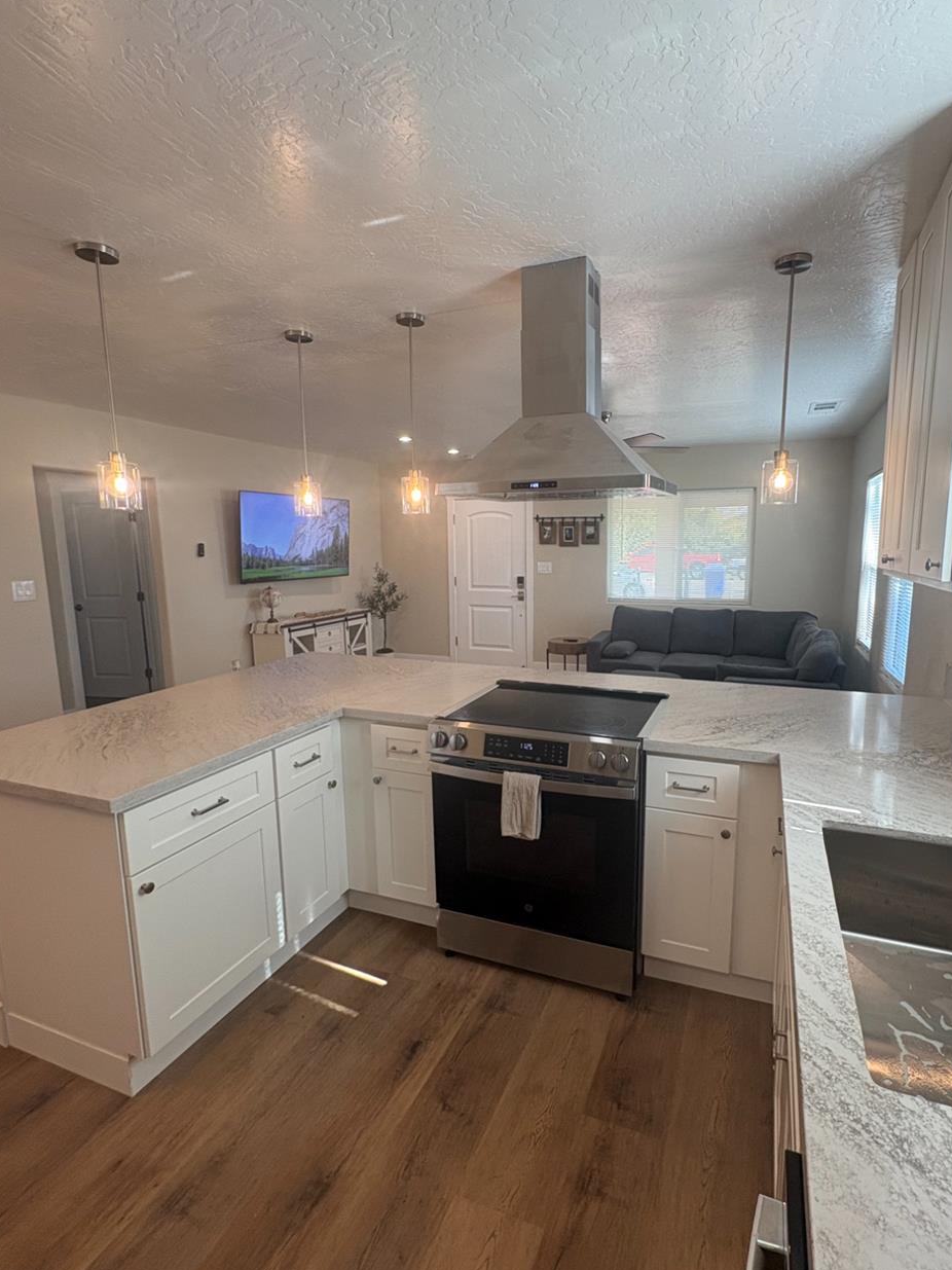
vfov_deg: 91.0
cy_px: 632
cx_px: 538
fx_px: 623
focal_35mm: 17
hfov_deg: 74.4
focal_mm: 2.22
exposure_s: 1/120
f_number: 2.2
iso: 200
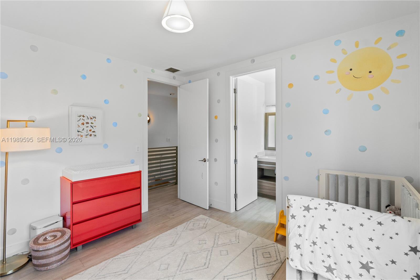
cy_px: 140
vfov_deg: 73.7
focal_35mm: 16
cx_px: 210
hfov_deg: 96.7
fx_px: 187
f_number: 4.5
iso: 250
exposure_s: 1/20
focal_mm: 16
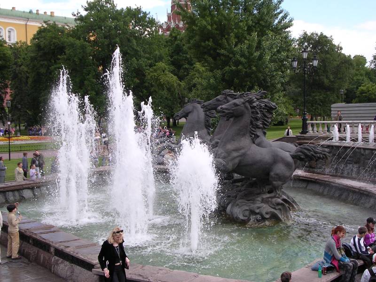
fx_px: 576
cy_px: 141
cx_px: 188
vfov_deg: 27.5
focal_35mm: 53
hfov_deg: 36.2
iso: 100
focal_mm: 8
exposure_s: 1/424
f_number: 3.2
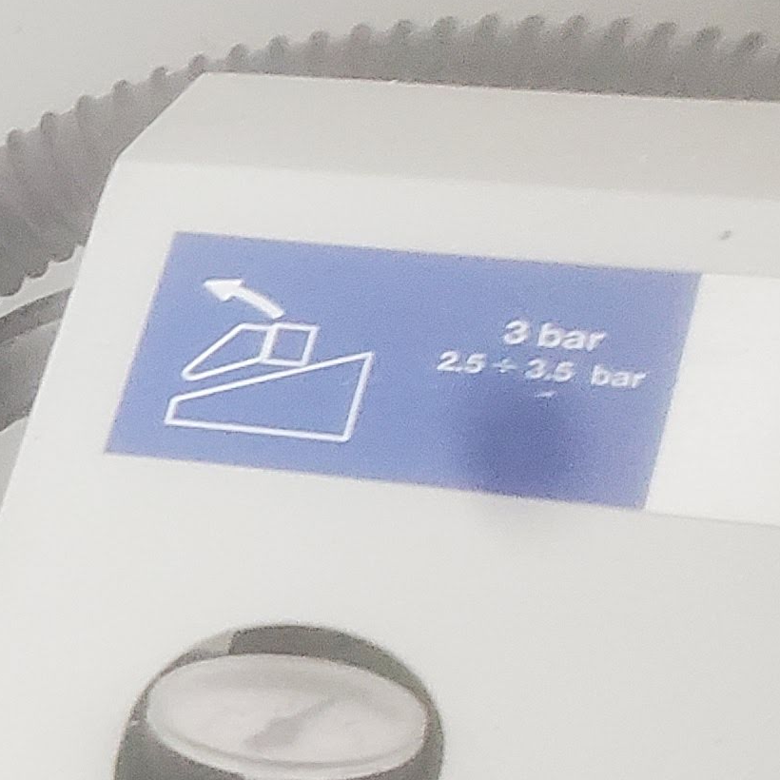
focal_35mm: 113
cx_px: -1085
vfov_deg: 15.2
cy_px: 772
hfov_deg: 12.3
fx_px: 2881
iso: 500
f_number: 2.4
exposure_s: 1/40
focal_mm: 4.3
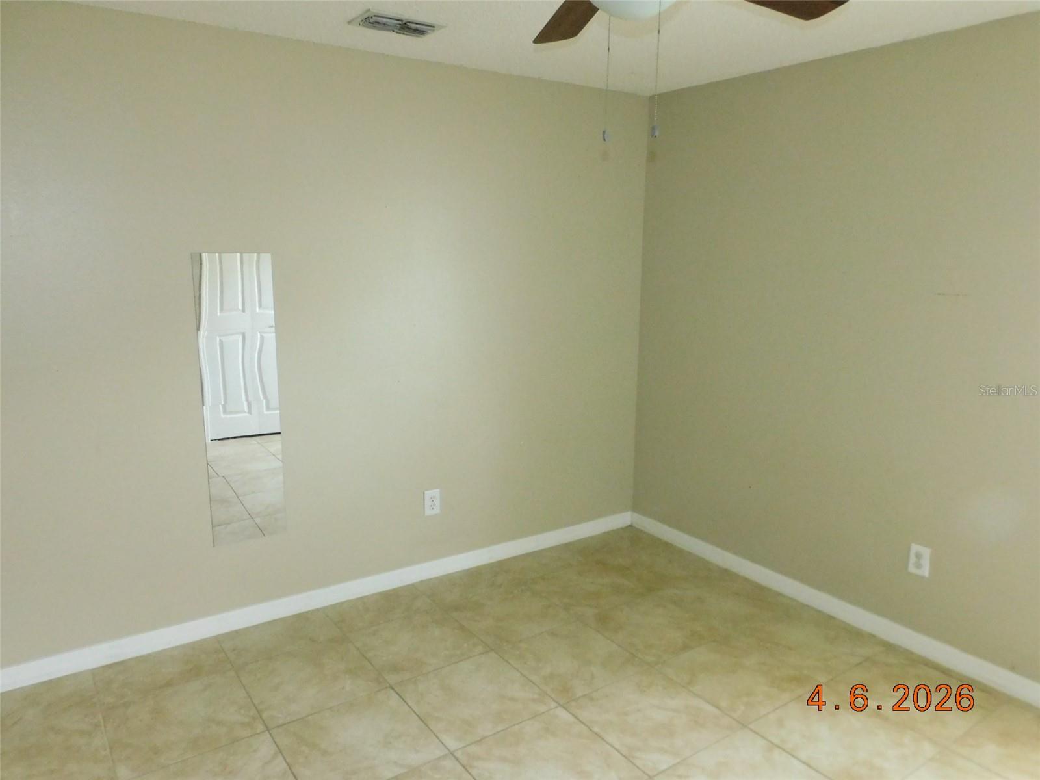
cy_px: 390
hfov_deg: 71.6
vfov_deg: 56.8
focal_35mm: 24
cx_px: 520
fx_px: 721
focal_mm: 4.3
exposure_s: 1/125
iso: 800
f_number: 3.3
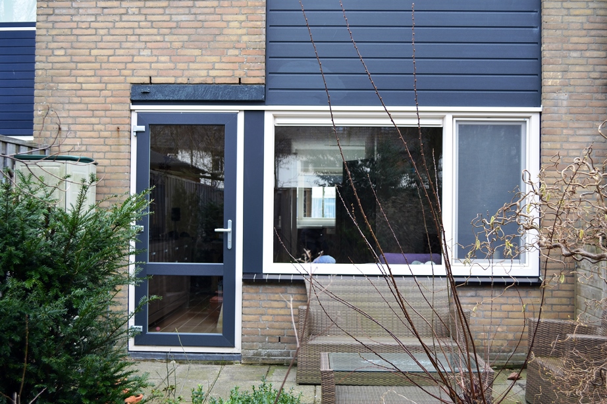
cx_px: 304
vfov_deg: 34.2
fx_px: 657
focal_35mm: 39
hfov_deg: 49.6
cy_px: 202
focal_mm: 26
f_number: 4.2
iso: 100
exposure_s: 1/60
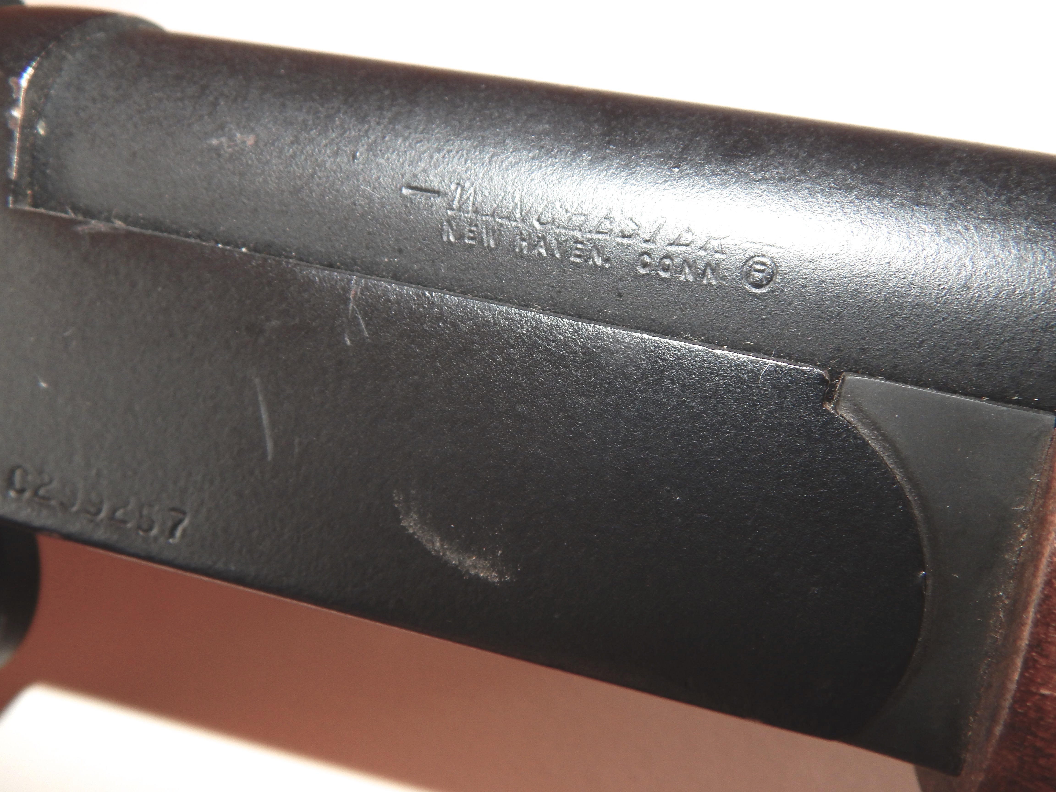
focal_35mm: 31
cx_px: 528
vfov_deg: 45.4
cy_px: 396
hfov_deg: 58.4
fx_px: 946
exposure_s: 1/30
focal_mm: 5.6
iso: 200
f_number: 6.5
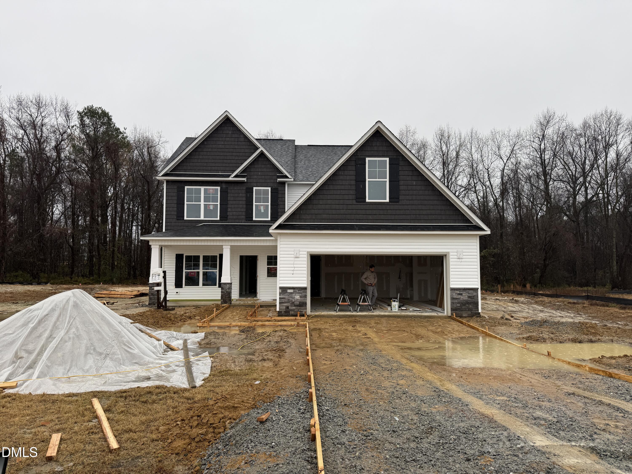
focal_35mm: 24
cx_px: 316
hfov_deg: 71.6
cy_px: 237
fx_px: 438
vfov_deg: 56.8
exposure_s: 1/665
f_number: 1.78
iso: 80
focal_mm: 6.76
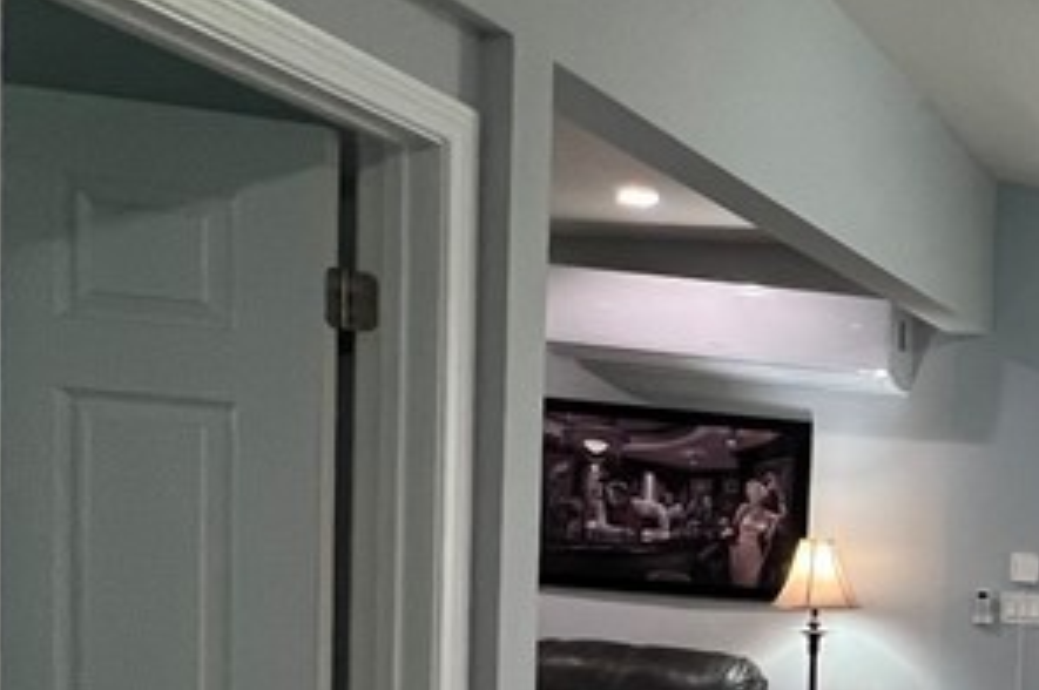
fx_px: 1355
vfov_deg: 27.0
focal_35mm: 47
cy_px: 694
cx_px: 1588
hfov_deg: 27.5
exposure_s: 1/60
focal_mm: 1.57
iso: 125
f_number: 1.8
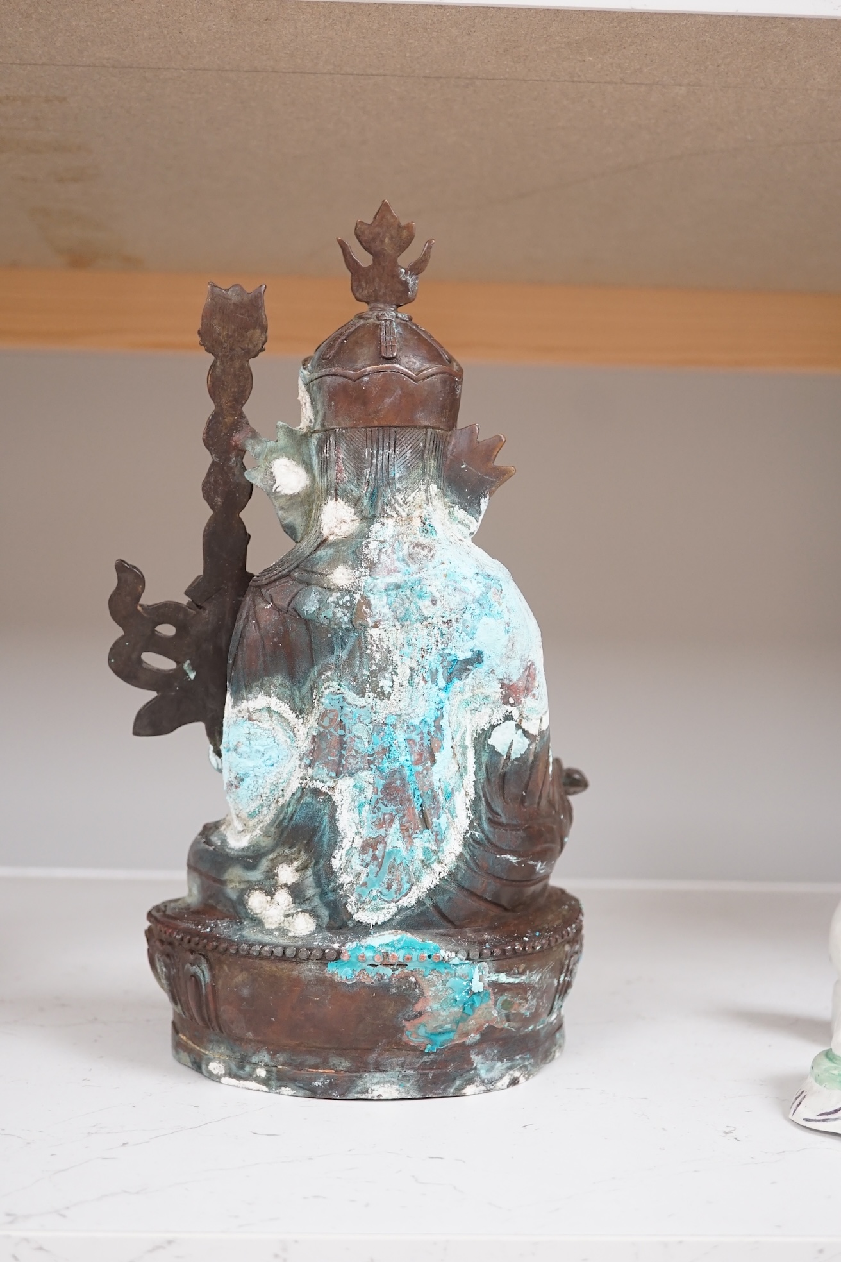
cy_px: 631
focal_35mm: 45
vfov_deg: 43.6
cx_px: 420
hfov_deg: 29.9
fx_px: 1577
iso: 640
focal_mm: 30
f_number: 3.5
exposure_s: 1/60
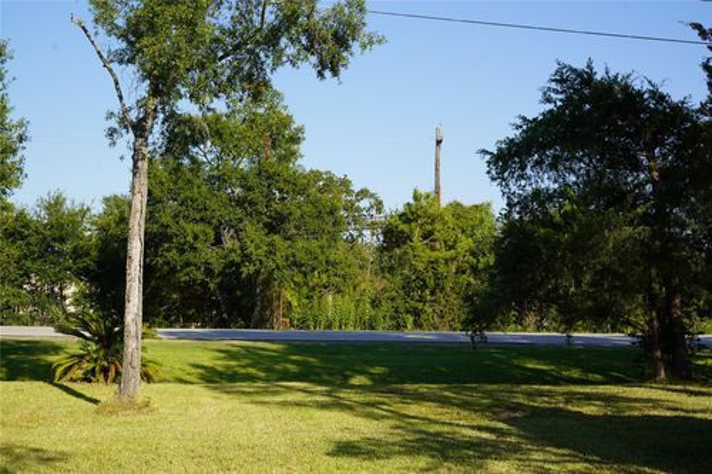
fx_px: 989
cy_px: 237
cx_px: 356
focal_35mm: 50
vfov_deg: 27.0
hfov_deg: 39.6
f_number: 9
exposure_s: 1/125
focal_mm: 50
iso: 100
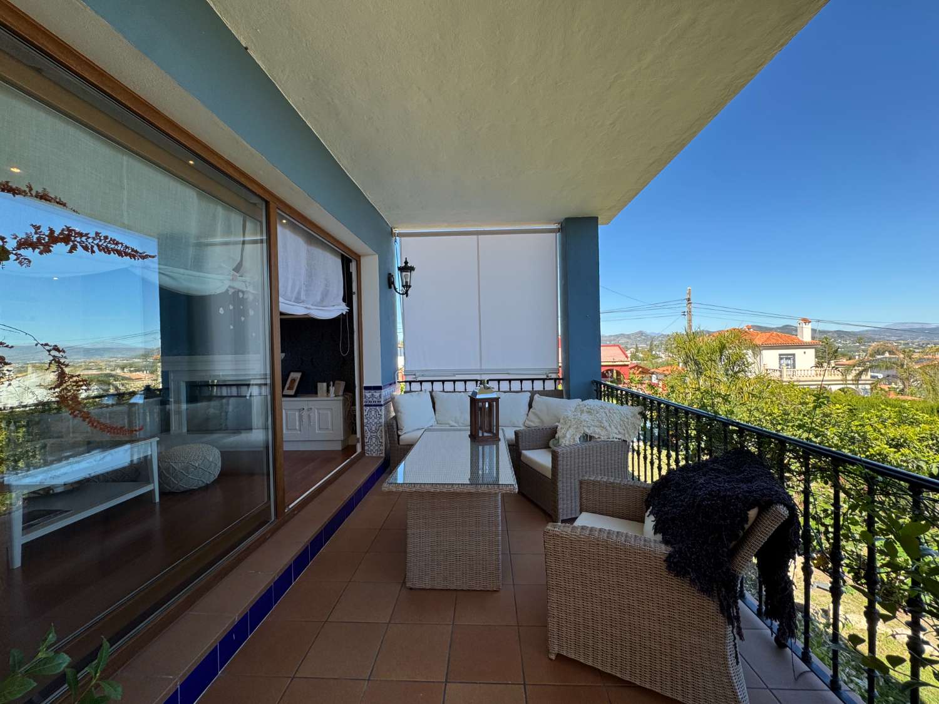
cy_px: 352
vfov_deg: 85.7
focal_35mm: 14
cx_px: 470
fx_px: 380
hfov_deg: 102.1
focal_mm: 2.22
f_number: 2.2
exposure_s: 1/473
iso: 40
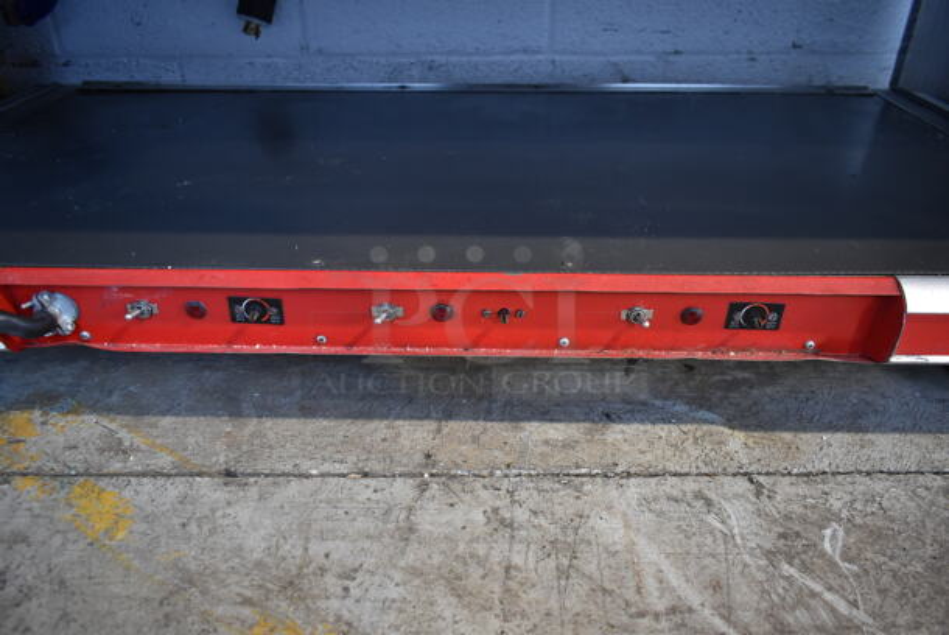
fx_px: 712
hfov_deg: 67.3
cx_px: 474
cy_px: 318
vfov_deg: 48.0
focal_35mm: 27
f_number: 3.5
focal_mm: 18
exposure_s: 1/30
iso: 1100
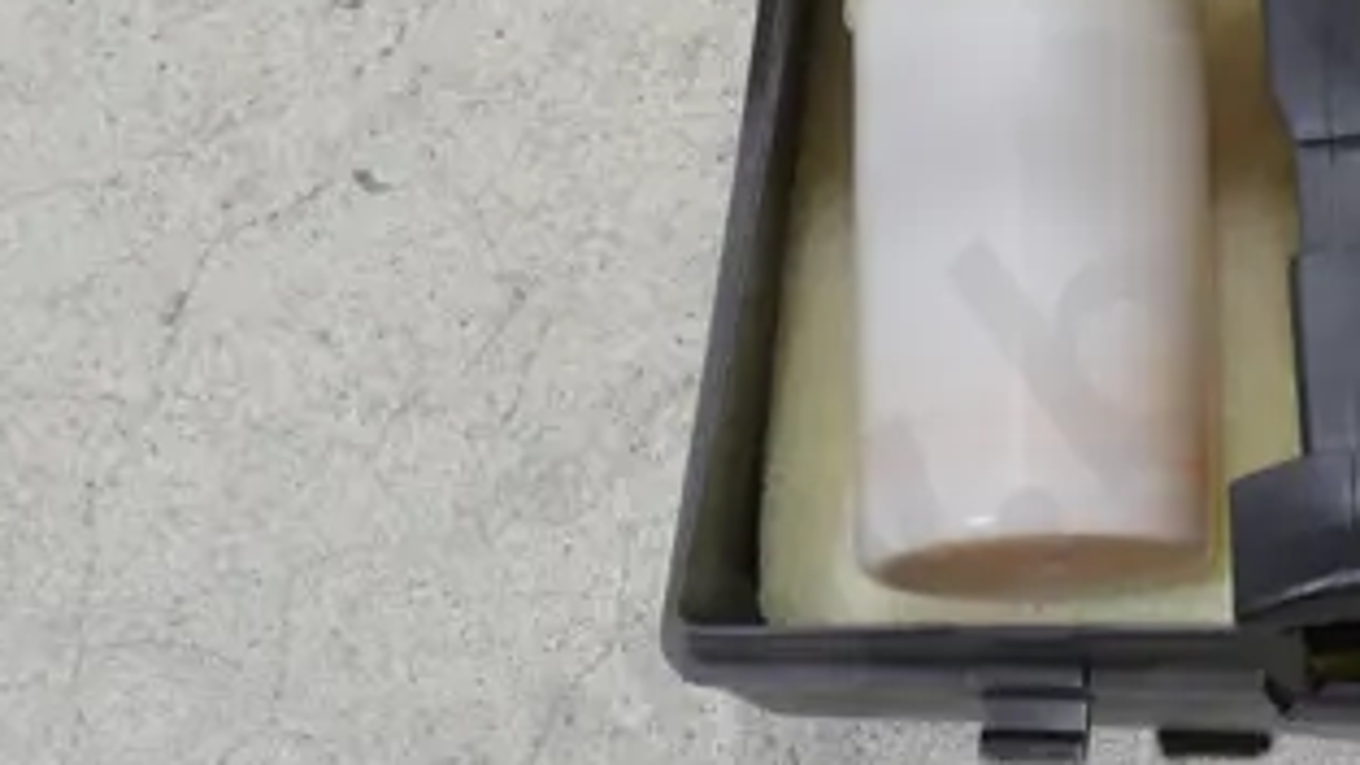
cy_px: -302
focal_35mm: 150
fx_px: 5409
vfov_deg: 8.0
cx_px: 2003
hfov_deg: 13.5
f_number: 4.6
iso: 500
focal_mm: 21
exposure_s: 1/60
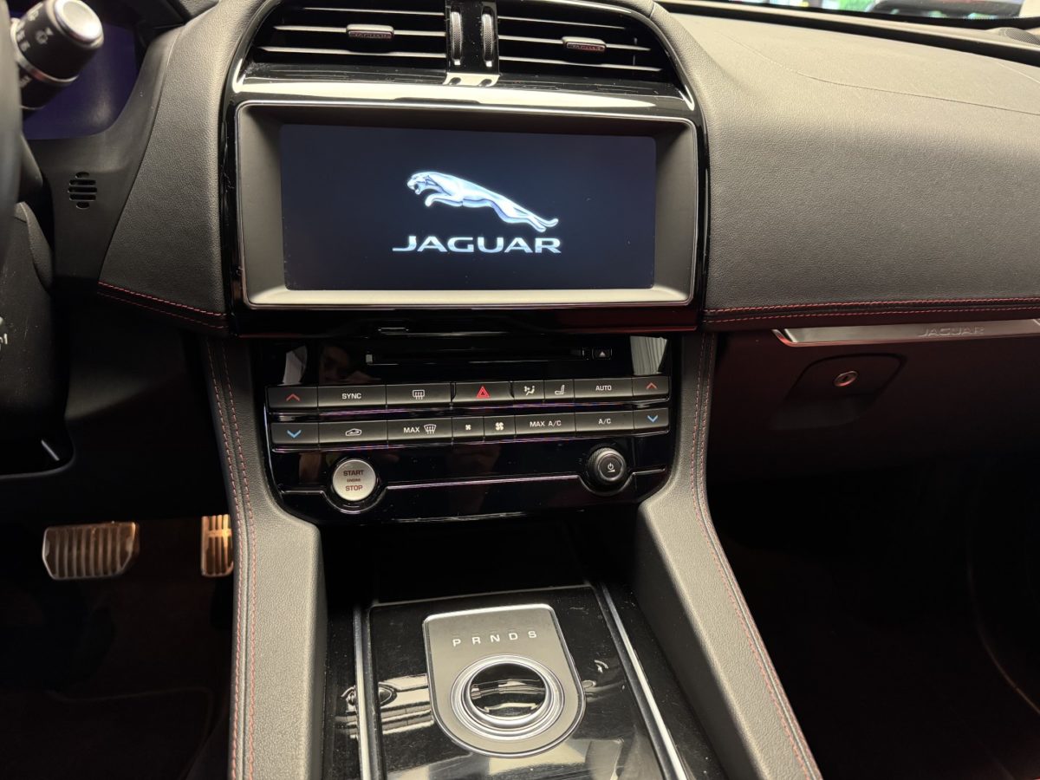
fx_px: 721
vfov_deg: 56.8
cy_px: 390
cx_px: 520
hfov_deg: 71.6
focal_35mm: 24
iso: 640
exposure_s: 1/58
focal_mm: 6.76
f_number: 1.78
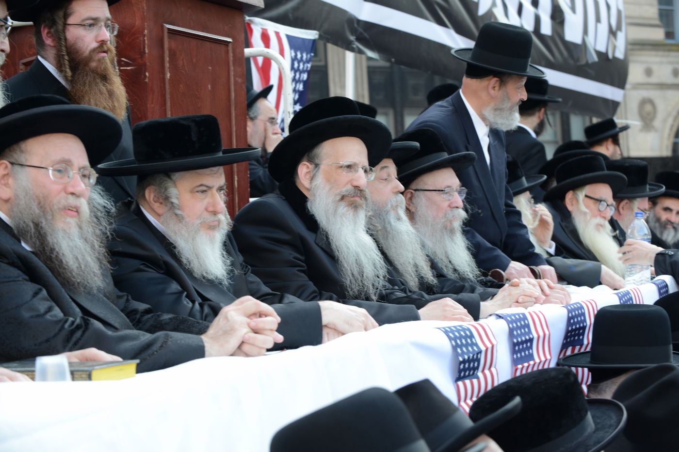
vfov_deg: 15.2
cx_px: 340
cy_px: 226
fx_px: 1697
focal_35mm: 90
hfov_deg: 22.6
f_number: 10
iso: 400
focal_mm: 90
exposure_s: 1/100
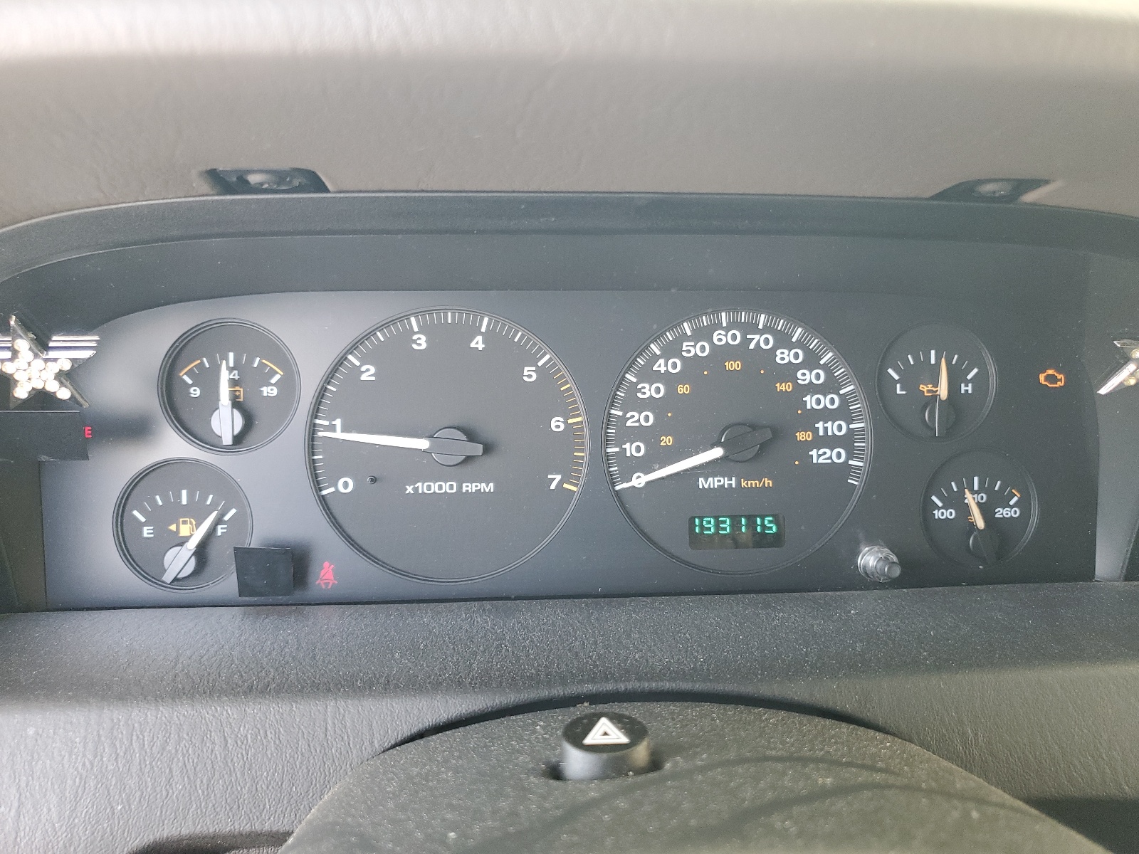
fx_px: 856
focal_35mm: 26
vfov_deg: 53.1
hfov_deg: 67.3
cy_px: 427
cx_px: 570
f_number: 1.5
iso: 110
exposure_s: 1/60.2
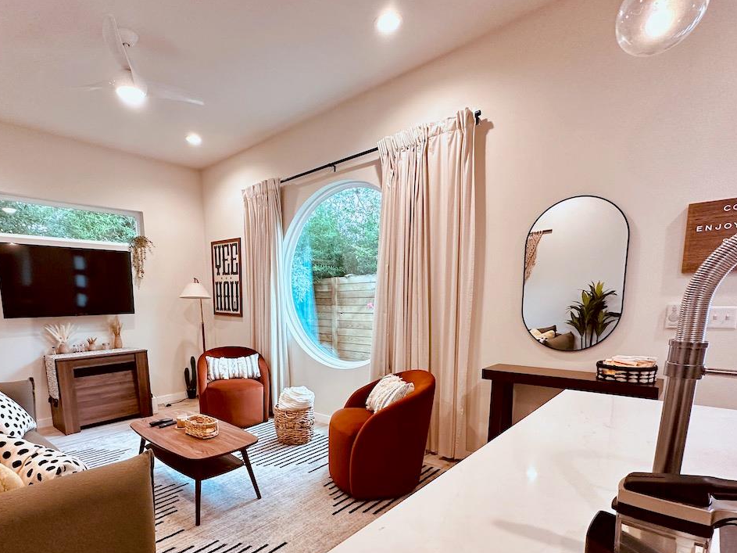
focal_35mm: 19
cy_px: 361
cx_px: 315
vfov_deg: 67.1
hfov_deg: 84.1
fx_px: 404
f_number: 2.2
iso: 320
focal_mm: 2.22
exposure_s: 1/120
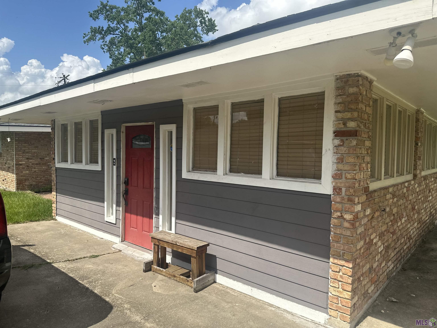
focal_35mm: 24
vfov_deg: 56.8
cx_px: 218
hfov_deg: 71.6
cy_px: 164
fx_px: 303
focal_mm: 6.86
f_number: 1.78
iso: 80
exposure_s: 1/4762
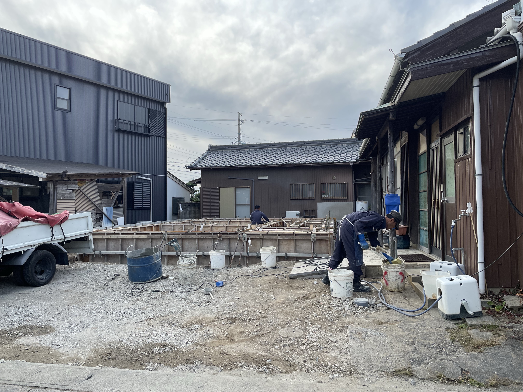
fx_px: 393
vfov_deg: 53.1
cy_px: 196
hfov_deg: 67.3
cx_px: 262
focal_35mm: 26
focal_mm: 4.2
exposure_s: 1/475
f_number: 1.6
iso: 32
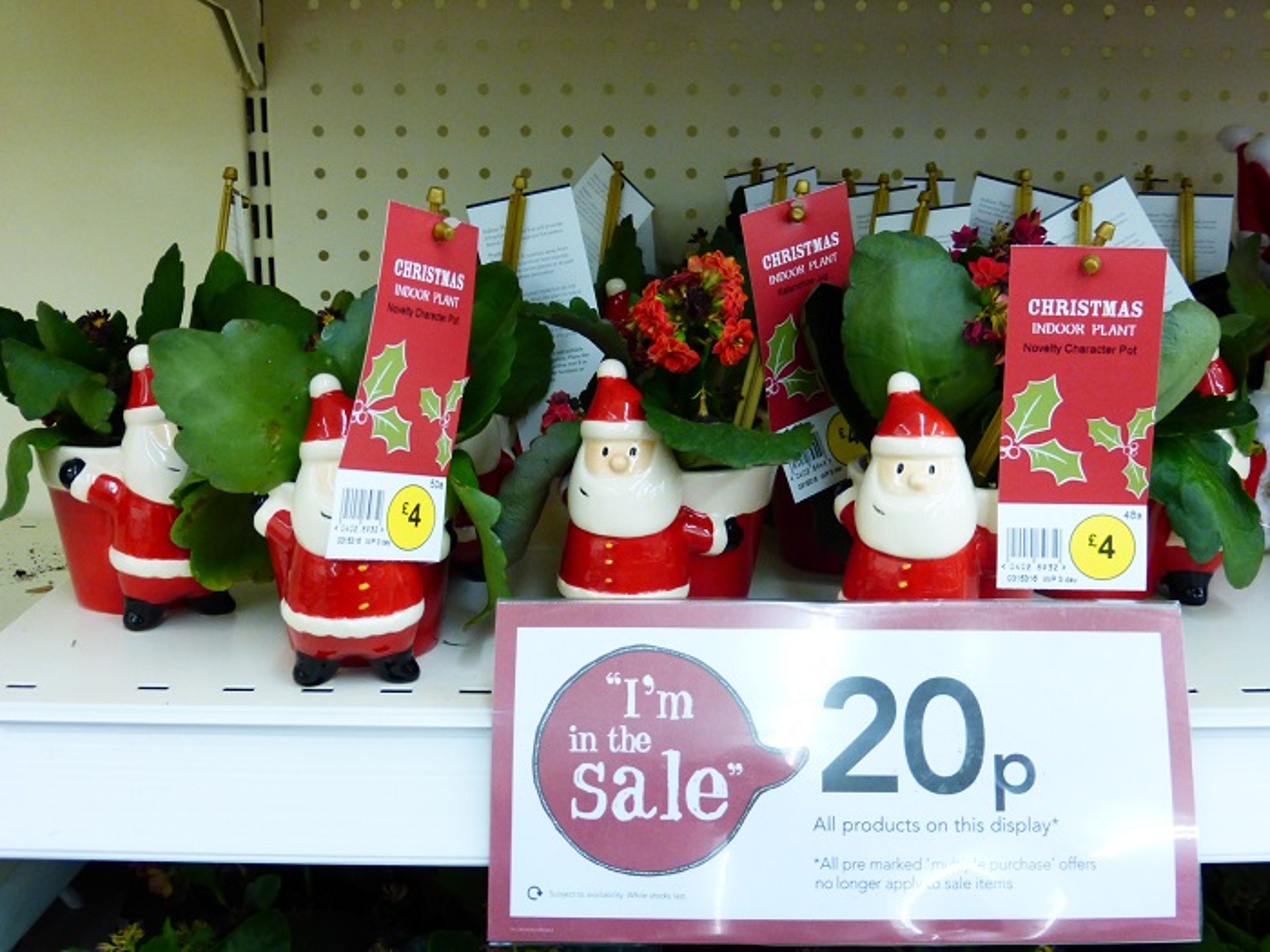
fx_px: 1504
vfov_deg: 35.1
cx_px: 635
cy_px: 476
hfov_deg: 45.8
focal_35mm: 41
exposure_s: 1/50
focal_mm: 7.4
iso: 400
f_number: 3.9
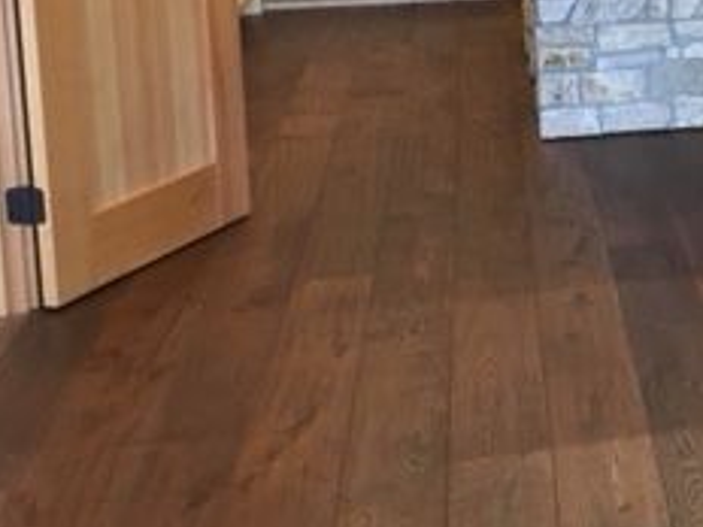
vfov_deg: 17.9
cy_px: -30
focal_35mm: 80
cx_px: 909
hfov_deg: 22.0
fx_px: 1625
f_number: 2.2
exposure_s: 1/24
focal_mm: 4.15
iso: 200
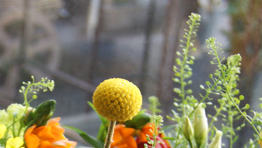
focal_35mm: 185
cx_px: -4
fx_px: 1285
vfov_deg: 6.3
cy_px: 327
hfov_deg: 11.5
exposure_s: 1/60
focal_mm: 30
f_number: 4.5
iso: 250
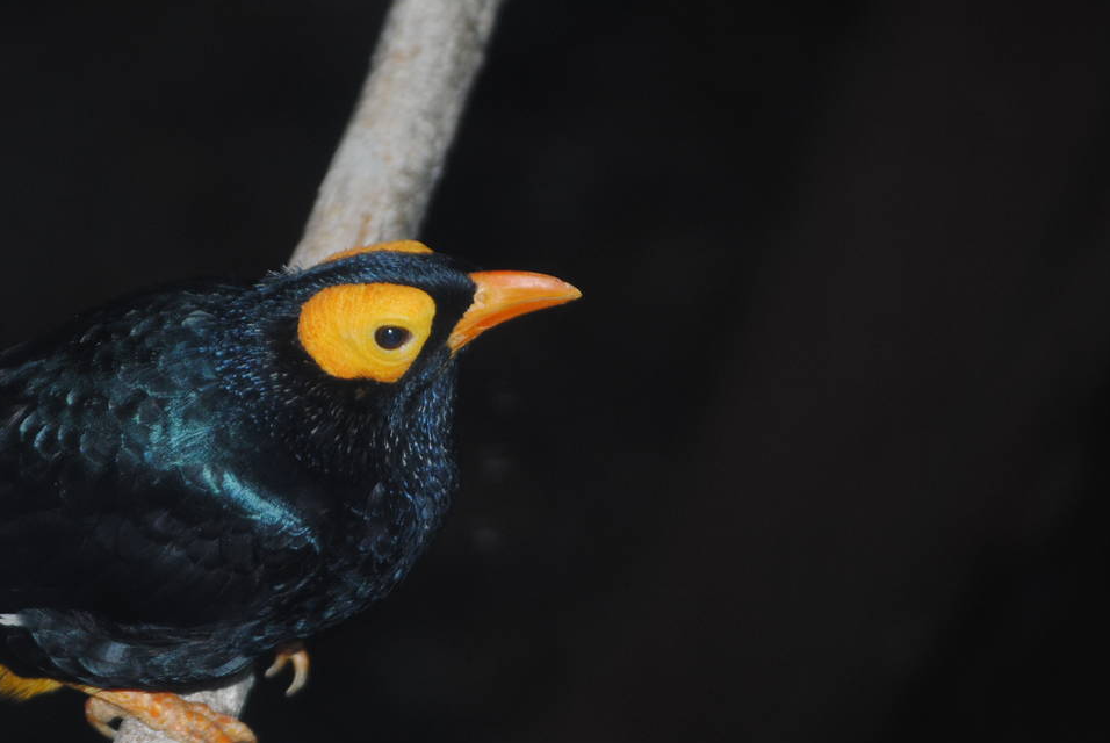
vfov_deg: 5.6
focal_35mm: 246
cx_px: 186
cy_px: 406
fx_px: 7594
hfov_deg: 8.3
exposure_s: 1/60
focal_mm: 98
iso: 200
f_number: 4.5
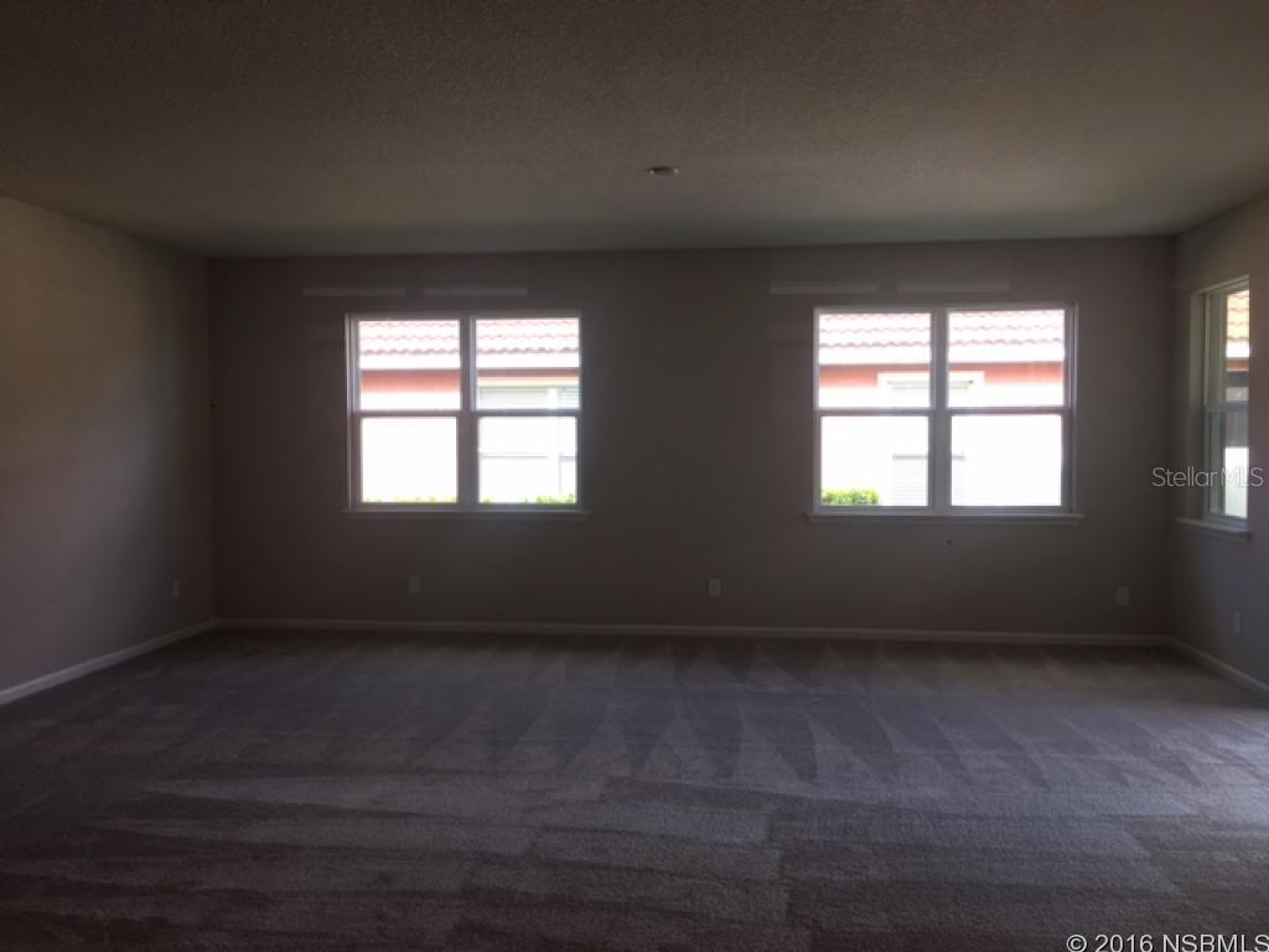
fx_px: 1063
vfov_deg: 48.2
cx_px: 634
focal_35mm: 29
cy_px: 476
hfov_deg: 61.7
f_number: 2.2
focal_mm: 4.15
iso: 32
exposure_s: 1/60
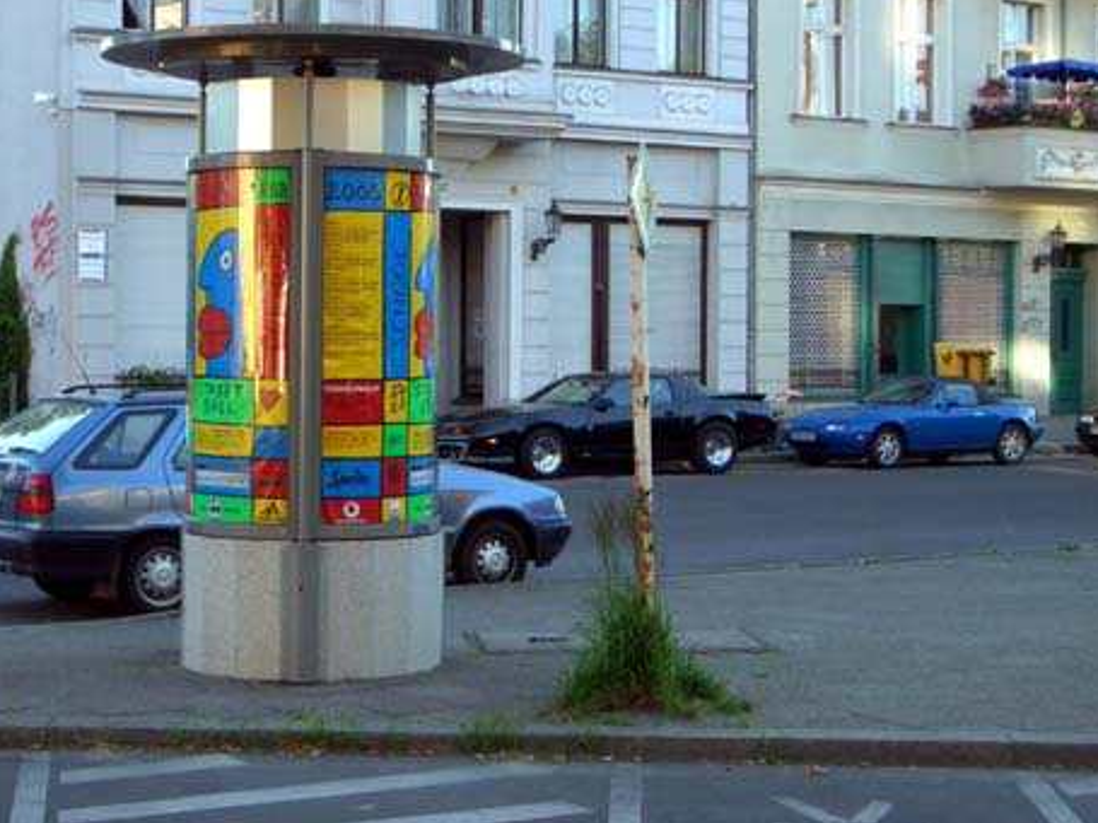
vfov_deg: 19.6
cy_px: 375
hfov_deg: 26.0
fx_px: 2378
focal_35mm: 75
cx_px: 502
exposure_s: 1/100
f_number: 3.5
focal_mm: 10.2
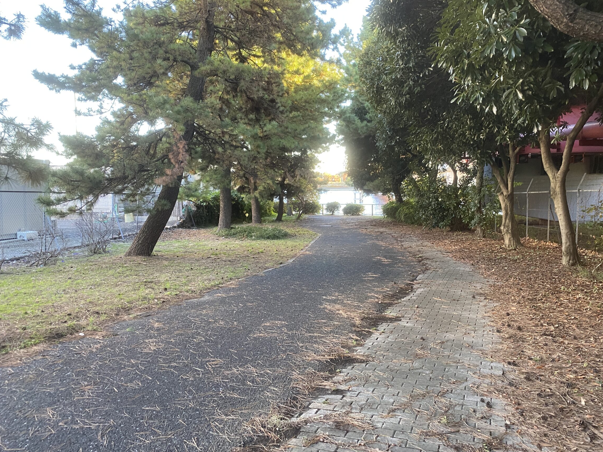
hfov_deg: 61.5
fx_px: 505
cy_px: 216
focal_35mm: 29
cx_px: 334
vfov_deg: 48.2
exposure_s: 1/98
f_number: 1.8
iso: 125
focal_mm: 4.25
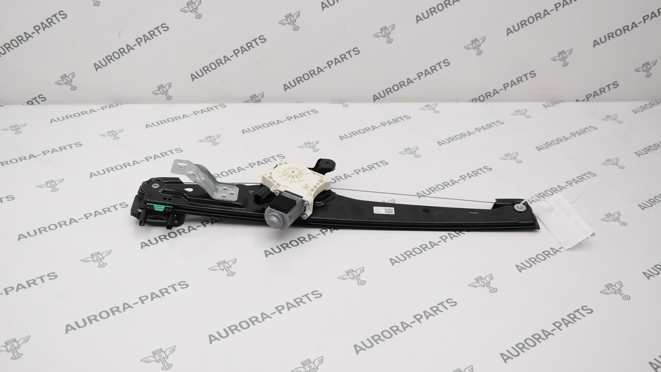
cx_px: 330
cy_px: 194
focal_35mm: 40
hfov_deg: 50.5
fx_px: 701
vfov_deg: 29.7
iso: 100
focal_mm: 25
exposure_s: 1/100
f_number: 4
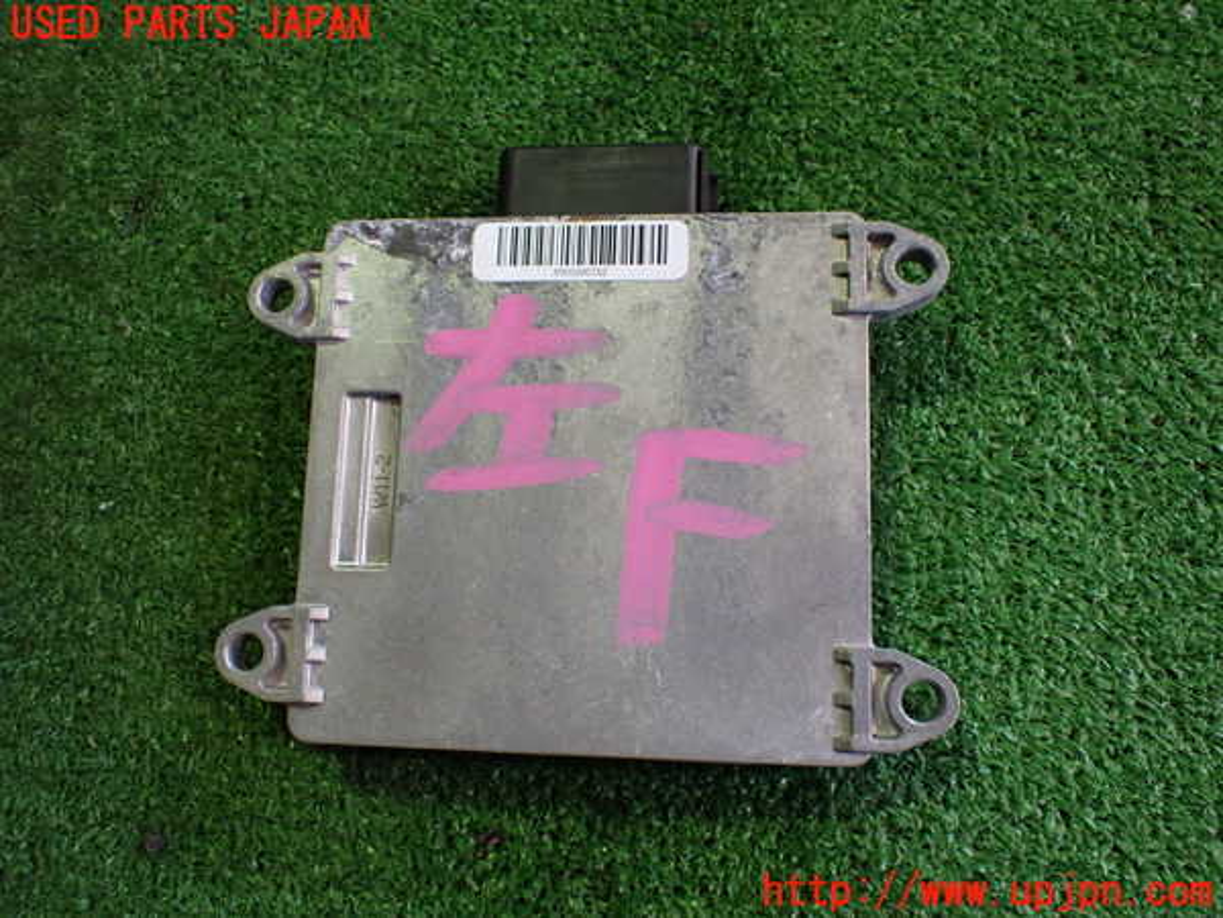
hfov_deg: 60.0
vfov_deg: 46.8
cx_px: 612
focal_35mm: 30
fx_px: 1060
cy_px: 459
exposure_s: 1/125
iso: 640
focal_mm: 5.4
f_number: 2.3
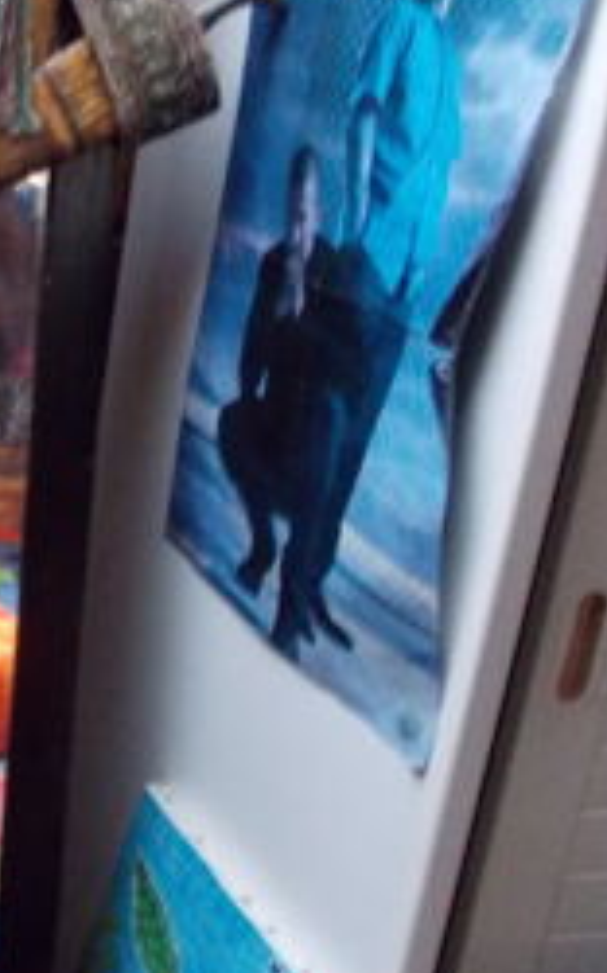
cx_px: -292
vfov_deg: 35.7
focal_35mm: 57
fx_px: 1510
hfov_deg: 19.8
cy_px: 455
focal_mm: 4
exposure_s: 1/6
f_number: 2.7
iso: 400
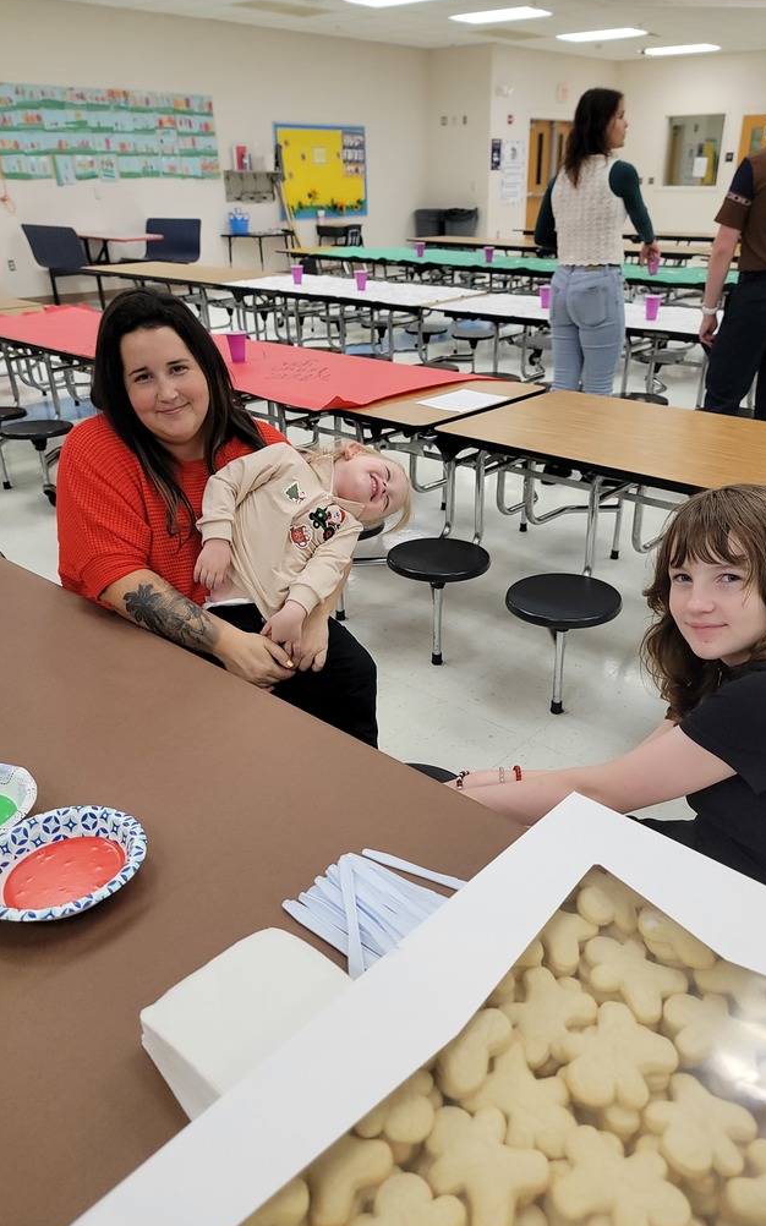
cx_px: 428
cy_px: 609
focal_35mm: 26
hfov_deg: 47.5
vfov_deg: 70.4
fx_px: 869
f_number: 1.8
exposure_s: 1/120
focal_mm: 6.7
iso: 200
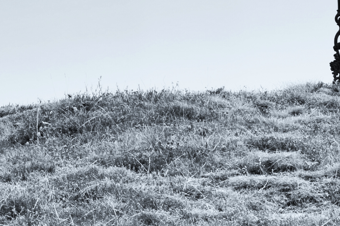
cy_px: -80
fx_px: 4212
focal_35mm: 446
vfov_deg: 3.1
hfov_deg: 4.6
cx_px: -1
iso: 200
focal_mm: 105
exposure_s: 1/640
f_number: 10
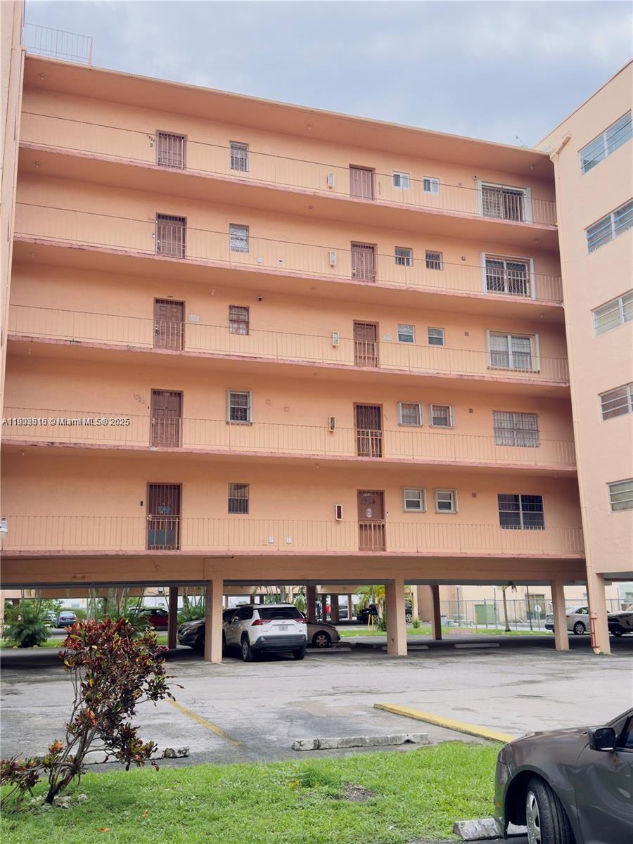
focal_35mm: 35
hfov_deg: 40.7
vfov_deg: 52.6
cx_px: 316
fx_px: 853
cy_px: 422
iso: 100
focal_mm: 6.76
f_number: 1.78
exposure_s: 1/3247
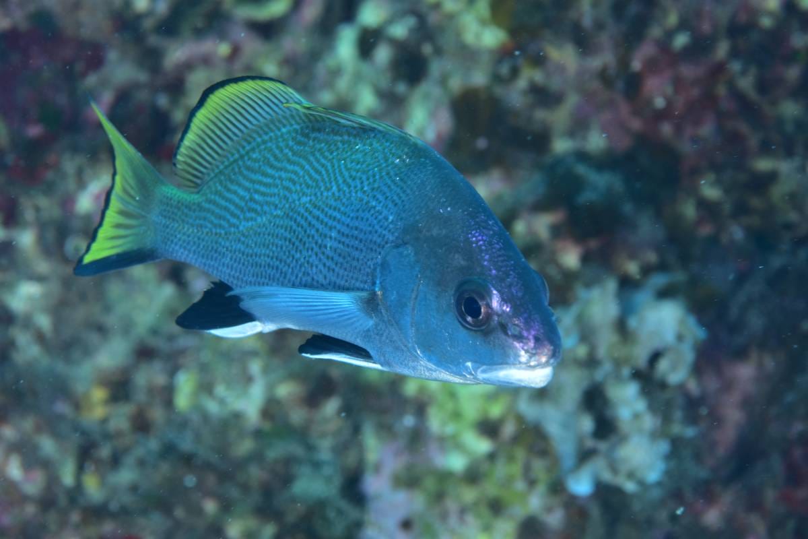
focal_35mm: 128
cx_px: 404
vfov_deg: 10.8
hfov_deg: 16.1
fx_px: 2861
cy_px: 270
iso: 250
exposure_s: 1/60
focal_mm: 85
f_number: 14
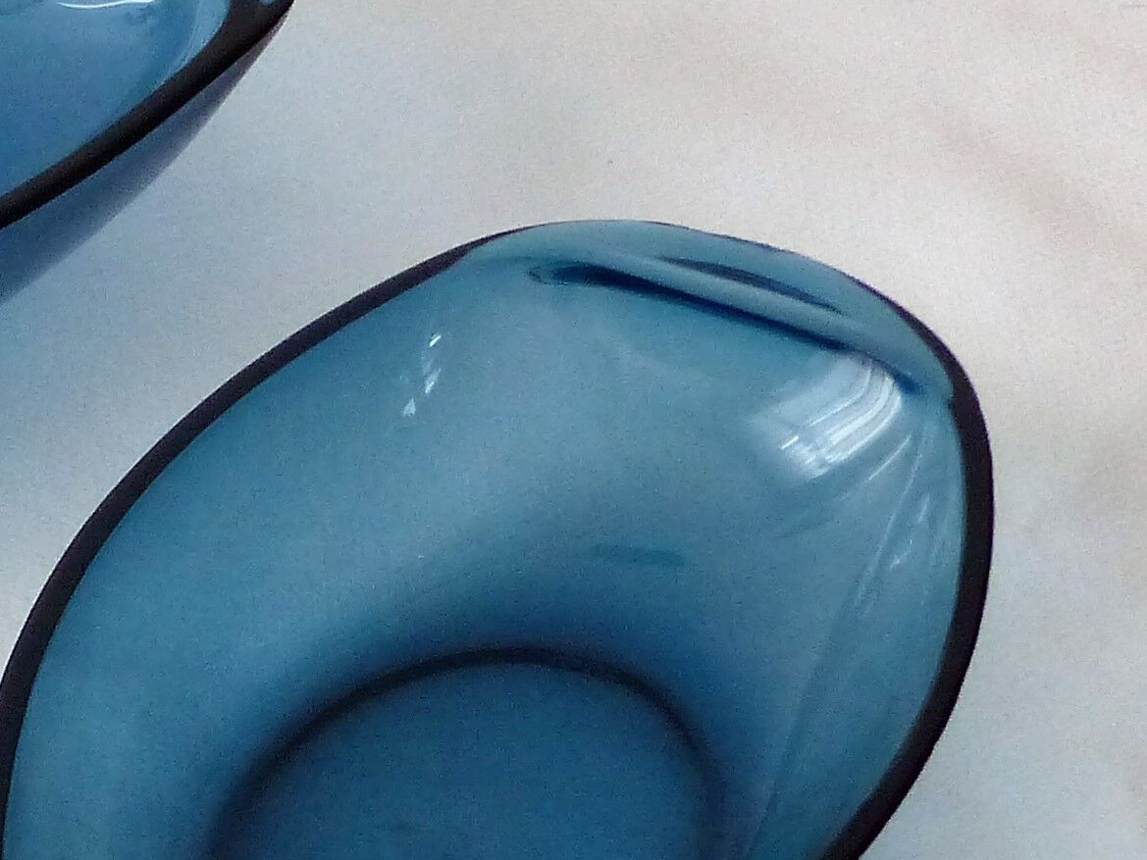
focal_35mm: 284
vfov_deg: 5.2
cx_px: -604
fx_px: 9411
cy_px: 810
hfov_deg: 6.9
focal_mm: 14
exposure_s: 1/50
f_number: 2.8
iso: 400
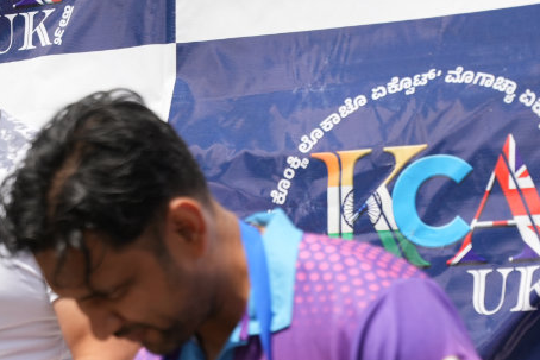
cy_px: 307
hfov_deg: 16.0
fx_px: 1914
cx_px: 225
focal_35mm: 128
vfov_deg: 10.7
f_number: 2.8
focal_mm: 56.7
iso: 250
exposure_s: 1/6400
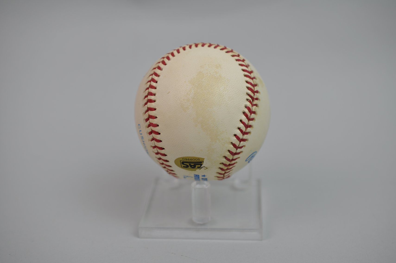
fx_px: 659
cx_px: 198
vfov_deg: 22.6
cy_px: 132
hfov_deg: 33.4
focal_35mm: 60
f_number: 4
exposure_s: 1/60
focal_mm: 40
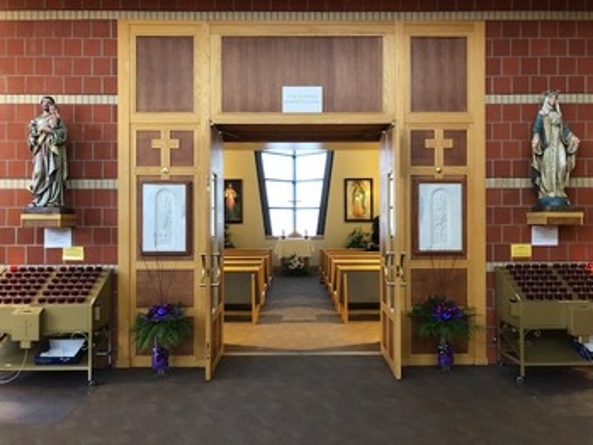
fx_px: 480
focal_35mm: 28
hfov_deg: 63.4
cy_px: 222
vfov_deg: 49.8
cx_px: 296
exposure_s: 1/11
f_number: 1.8
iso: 100
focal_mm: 3.99
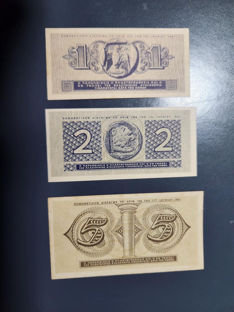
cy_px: 156
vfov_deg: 73.9
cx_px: 117
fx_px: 207
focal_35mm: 23
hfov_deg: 58.9
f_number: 1.8
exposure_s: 1/101
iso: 400
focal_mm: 5.4
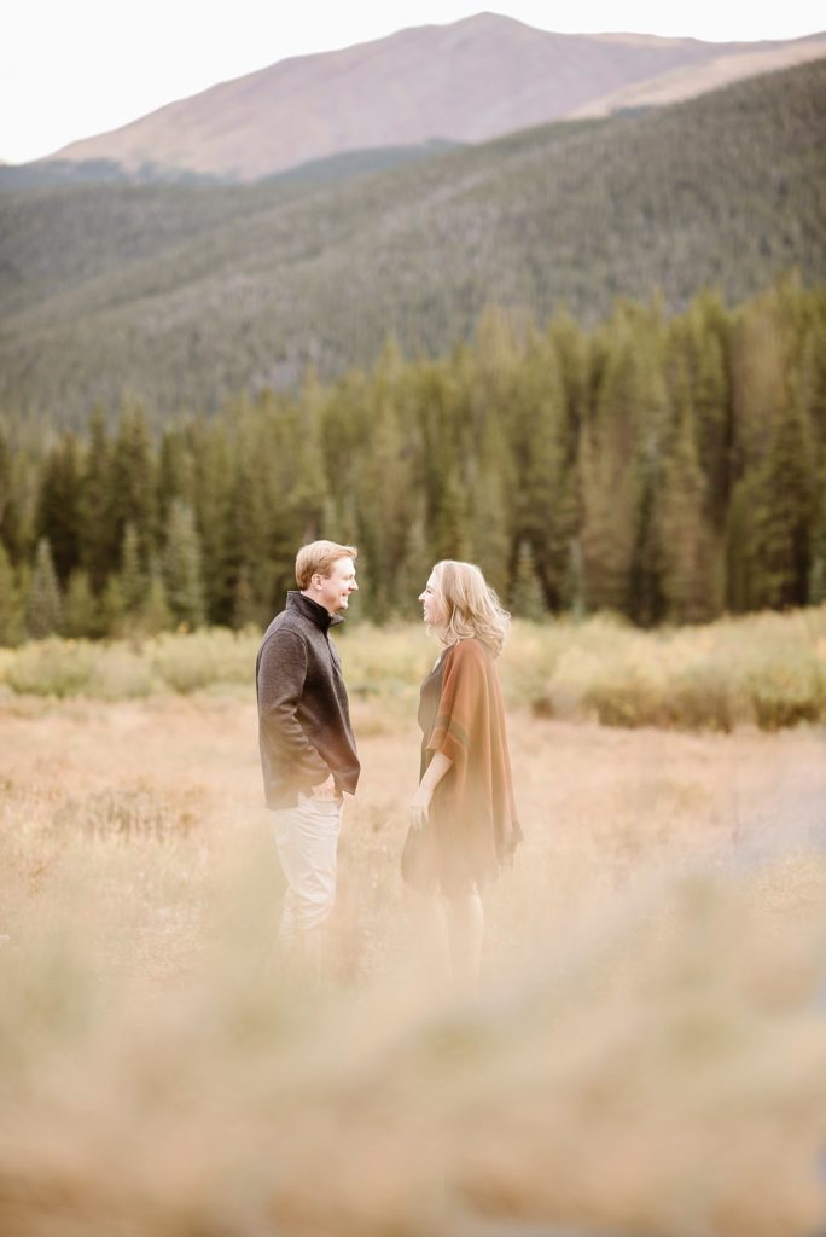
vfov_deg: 23.9
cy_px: 618
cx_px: 413
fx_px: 2921
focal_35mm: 85
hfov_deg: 16.1
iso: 200
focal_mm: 85
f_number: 2
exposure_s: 1/400
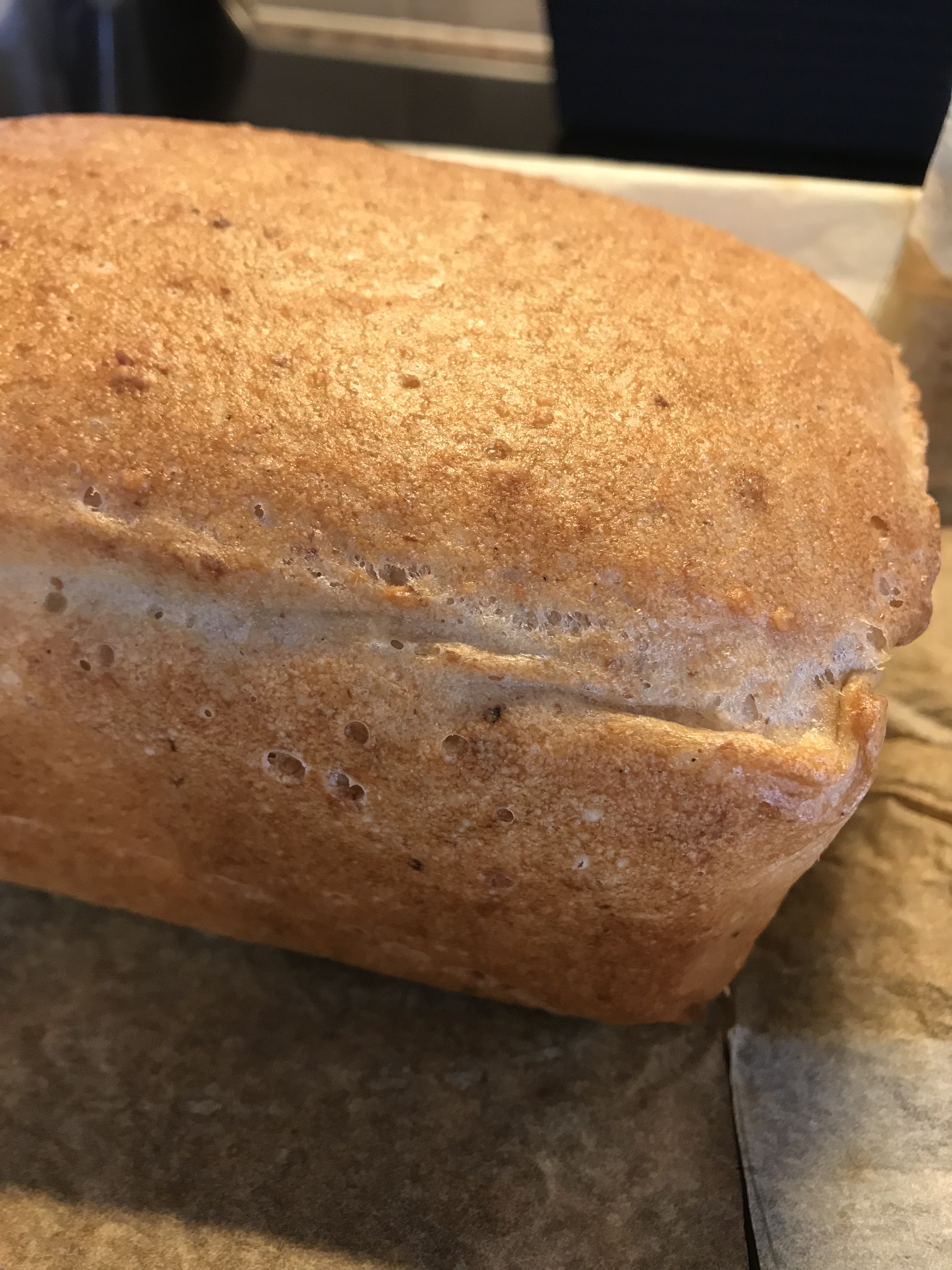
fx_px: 1027
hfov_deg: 49.7
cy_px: 635
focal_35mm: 28
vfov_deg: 63.4
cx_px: 476
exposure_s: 1/17
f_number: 1.8
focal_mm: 3.99
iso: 64
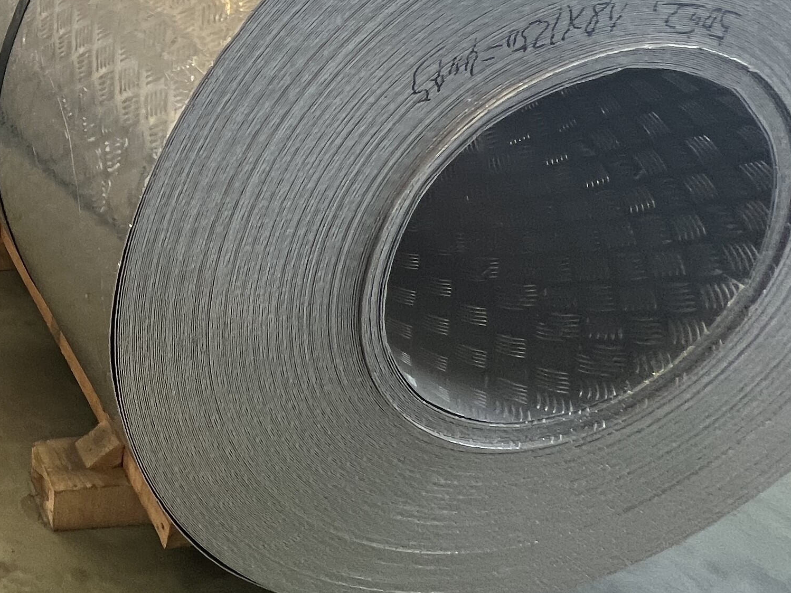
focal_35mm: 35
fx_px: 800
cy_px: -67
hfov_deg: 36.7
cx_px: -208
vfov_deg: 34.8
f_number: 1.8
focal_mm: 1.57
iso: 50
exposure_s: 1/99
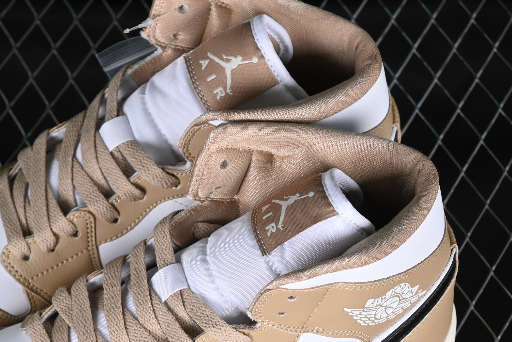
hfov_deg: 15.4
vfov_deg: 10.3
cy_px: 258
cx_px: 145
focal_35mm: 133
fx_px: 1892
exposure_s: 1/80
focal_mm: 50
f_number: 7.1
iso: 160
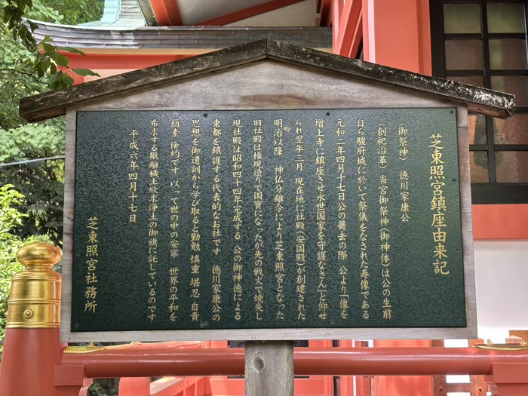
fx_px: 793
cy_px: 198
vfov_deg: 28.0
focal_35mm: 52
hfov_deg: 36.8
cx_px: 264
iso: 50
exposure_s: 1/60
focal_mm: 5.96
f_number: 1.6
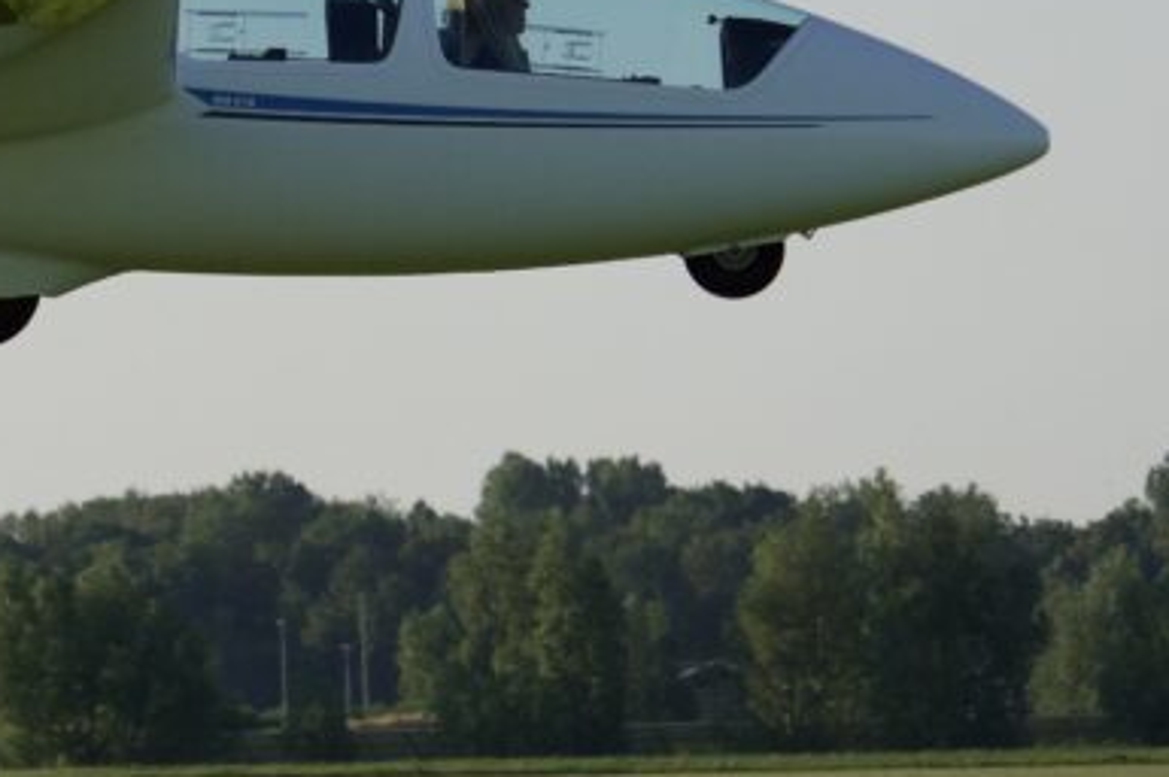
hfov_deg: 6.2
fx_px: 10750
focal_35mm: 331
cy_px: 73
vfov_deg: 4.1
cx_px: -380
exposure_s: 1/2000
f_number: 5
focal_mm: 83
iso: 320
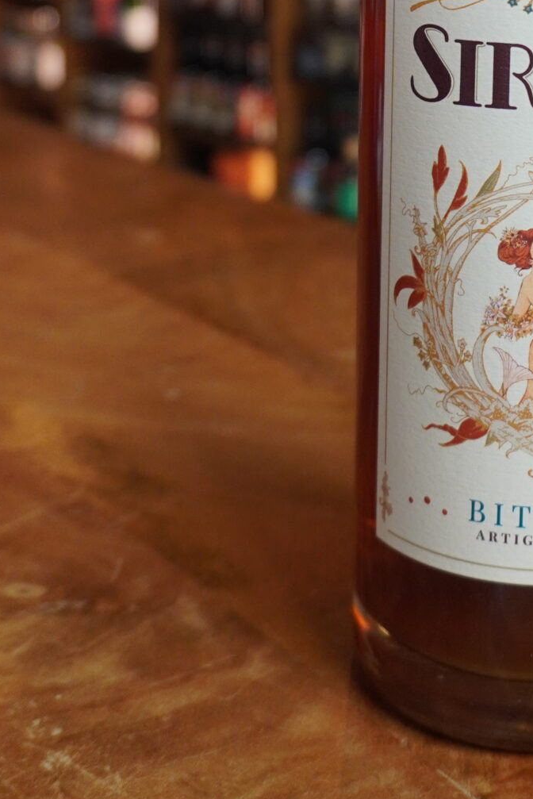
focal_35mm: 61
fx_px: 1354
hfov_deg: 21.3
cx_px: 559
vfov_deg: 29.9
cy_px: -57
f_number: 4
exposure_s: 1/160
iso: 640
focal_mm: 16
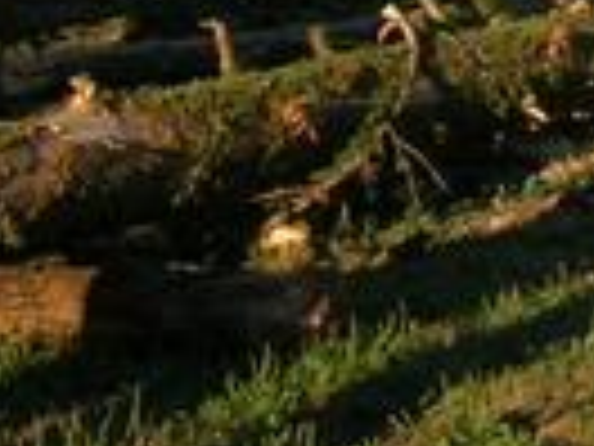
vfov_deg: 8.2
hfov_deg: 11.0
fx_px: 2917
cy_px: -500
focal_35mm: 170
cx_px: 1026
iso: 50
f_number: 5.6
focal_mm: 5.8
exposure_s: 1/194
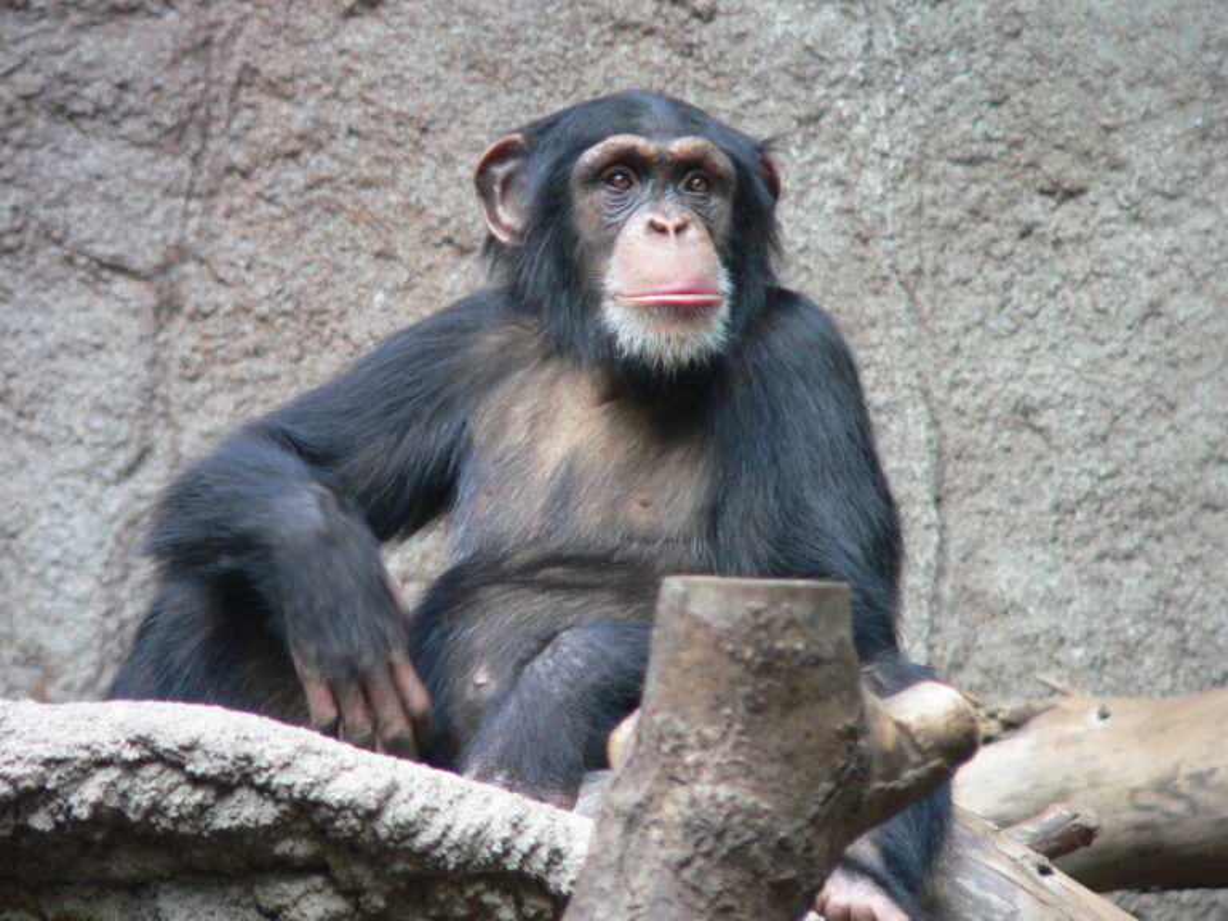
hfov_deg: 4.6
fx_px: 15325
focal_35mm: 432
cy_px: 460
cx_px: 614
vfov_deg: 3.4
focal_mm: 72
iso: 200
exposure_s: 1/25
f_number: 2.8
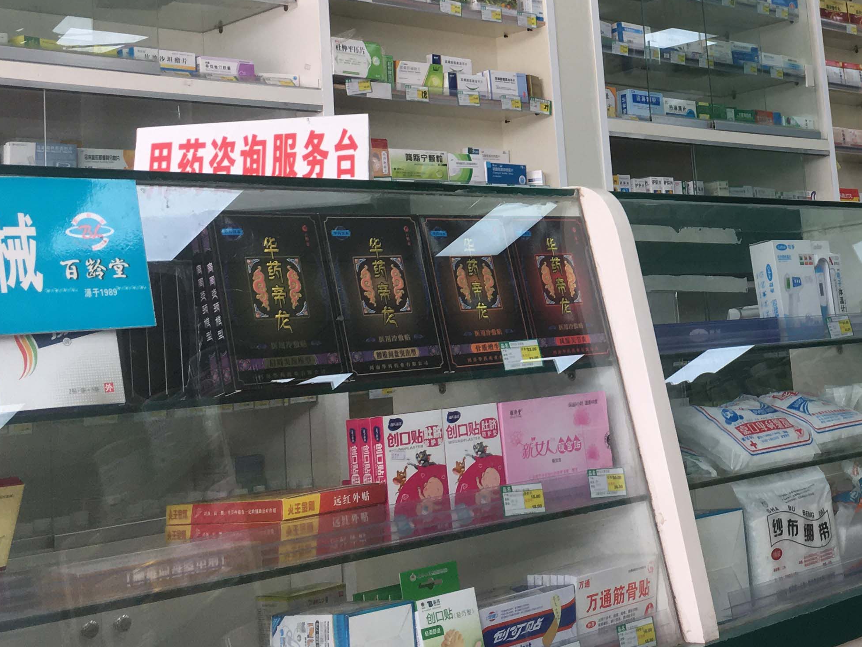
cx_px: 746
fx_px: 1494
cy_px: 84
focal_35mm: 60
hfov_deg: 31.0
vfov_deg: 23.9
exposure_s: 1/60
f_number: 2.2
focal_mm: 4.15
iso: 32
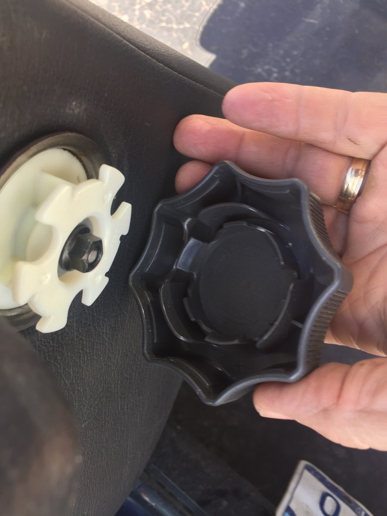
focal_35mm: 29
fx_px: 432
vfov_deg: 61.7
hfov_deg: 48.2
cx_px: 194
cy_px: 258
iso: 32
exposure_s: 1/135
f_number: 2.2
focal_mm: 4.15
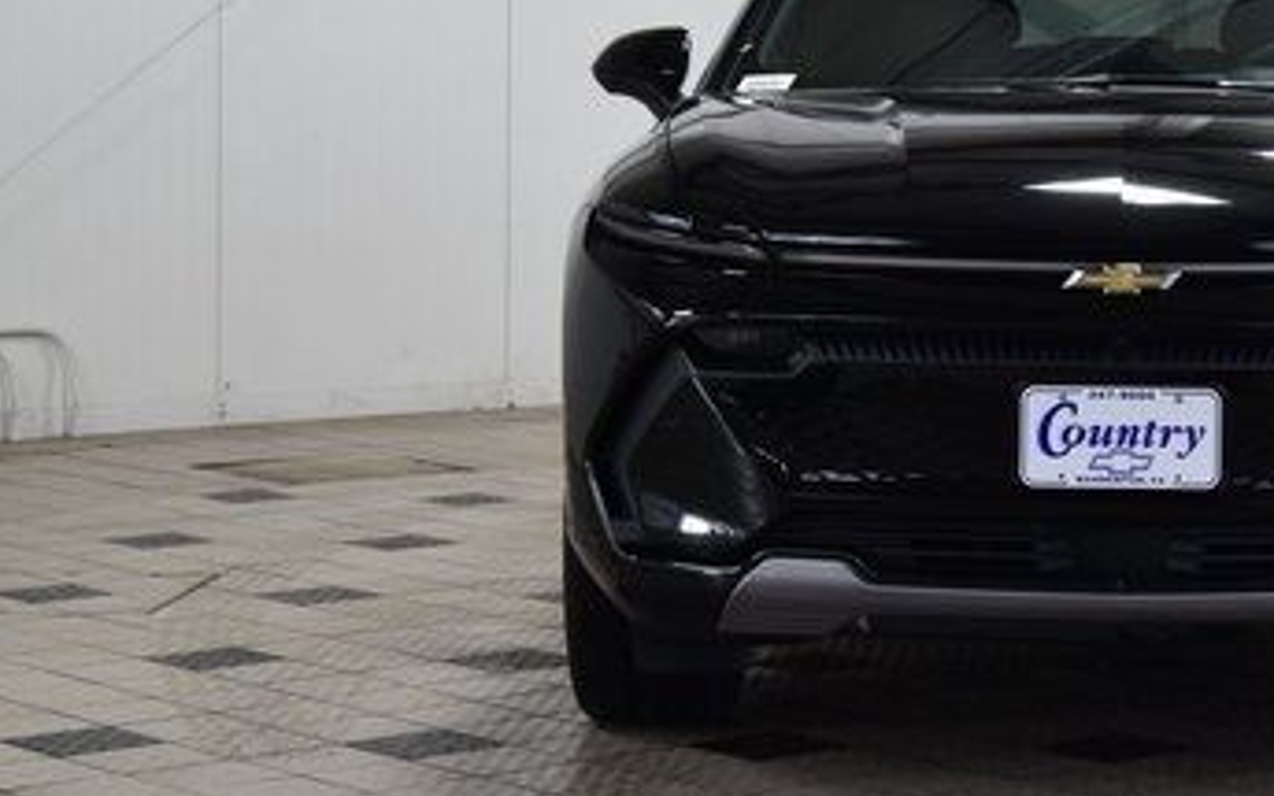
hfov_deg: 19.0
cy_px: 191
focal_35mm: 108
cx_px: 1118
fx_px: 3750
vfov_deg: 12.1
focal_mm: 38
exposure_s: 1/60
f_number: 8
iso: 1600
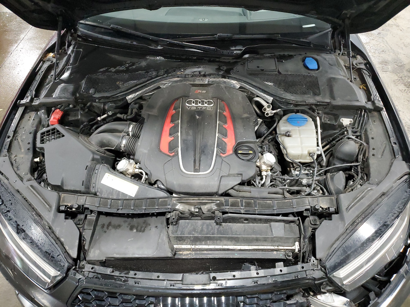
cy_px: 154
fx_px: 308
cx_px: 205
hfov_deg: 67.3
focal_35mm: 26
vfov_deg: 53.1
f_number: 1.5
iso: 357
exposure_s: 1/40
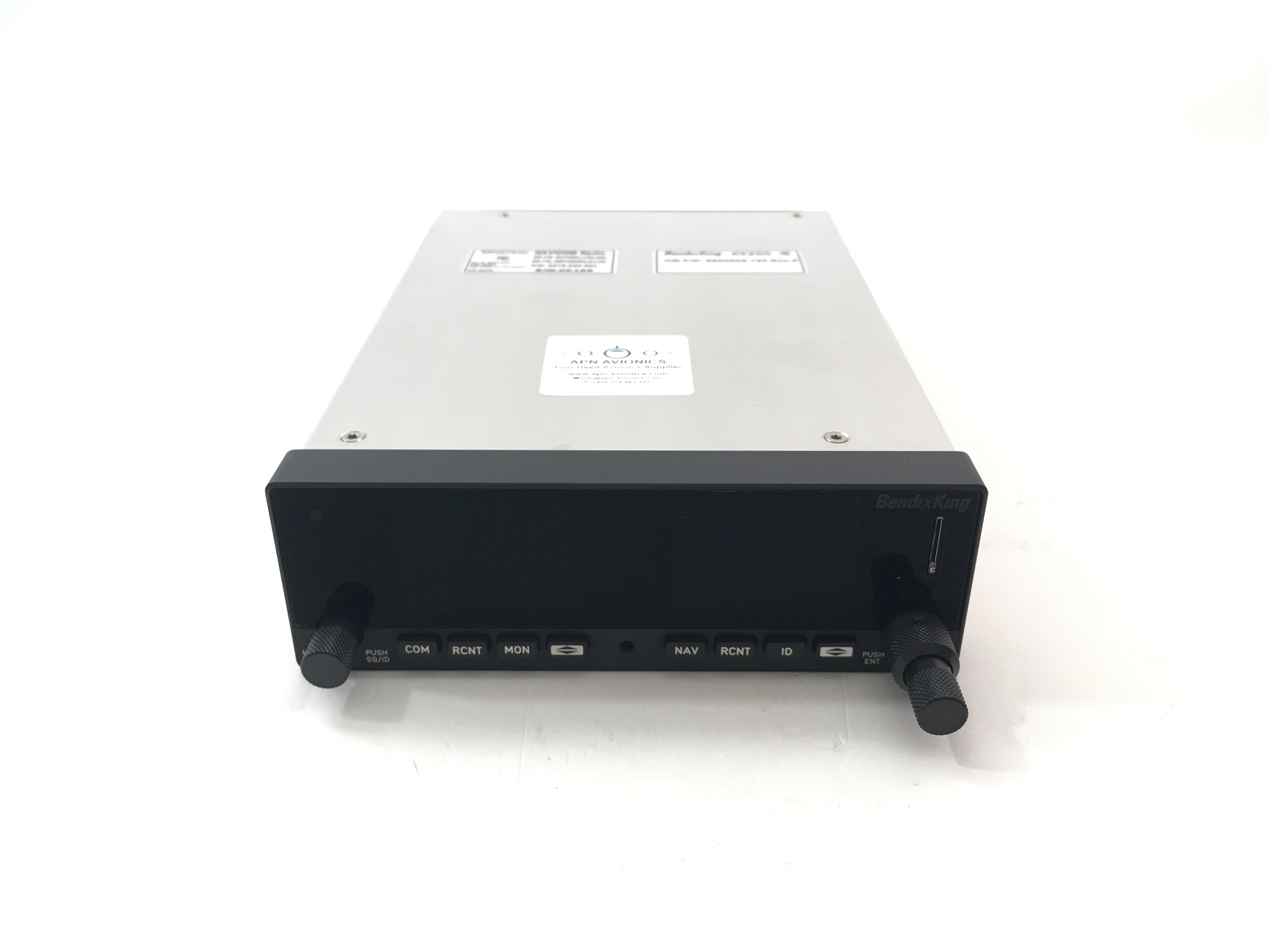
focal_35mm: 29
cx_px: 634
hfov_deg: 61.7
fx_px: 1063
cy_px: 476
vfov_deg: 48.2
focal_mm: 4.15
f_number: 2.2
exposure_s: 1/33
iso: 80
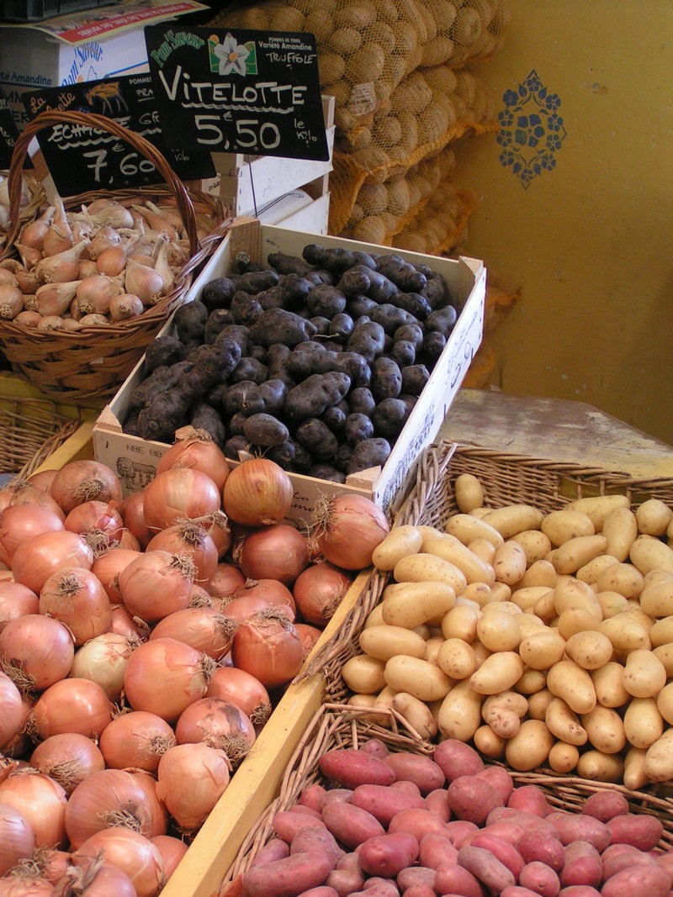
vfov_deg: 27.0
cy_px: 448
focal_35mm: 72
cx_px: 336
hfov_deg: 20.4
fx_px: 1867
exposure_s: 1/80
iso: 160
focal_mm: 11
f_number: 3.2
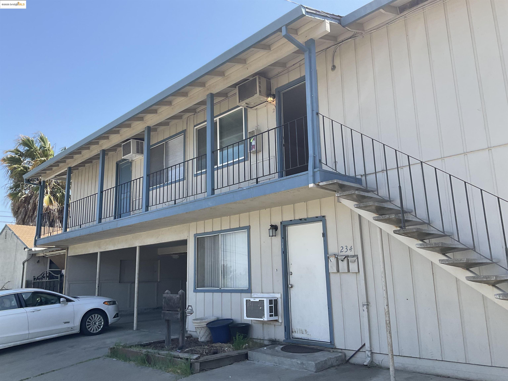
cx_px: 254
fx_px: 426
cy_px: 190
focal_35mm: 29
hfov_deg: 61.7
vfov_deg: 48.2
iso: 16
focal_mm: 3
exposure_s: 1/816
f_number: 1.8
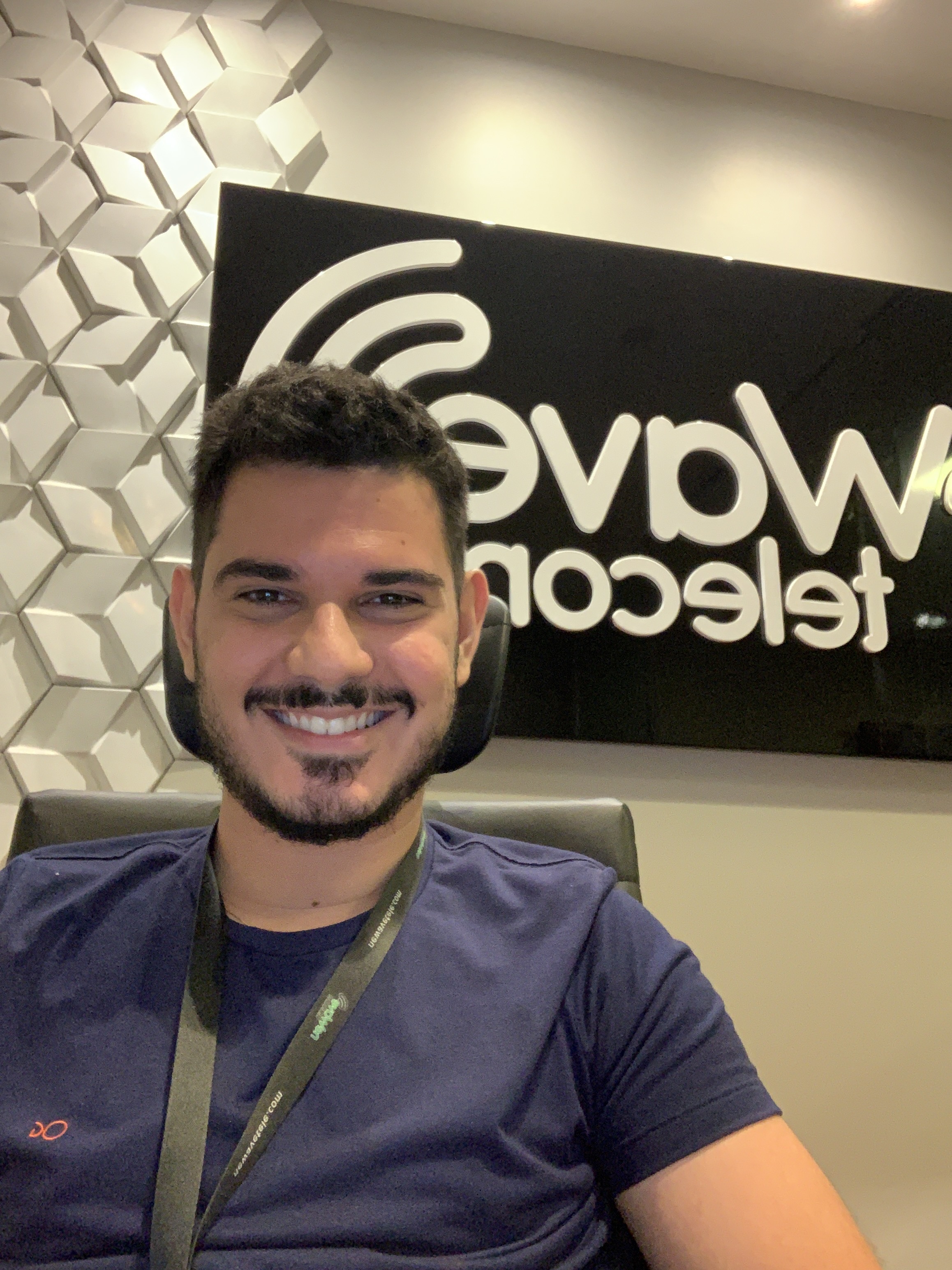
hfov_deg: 44.2
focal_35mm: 32
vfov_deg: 56.8
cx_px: 476
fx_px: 1173
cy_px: 635
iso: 320
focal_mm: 2.87
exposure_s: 1/35
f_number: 2.2
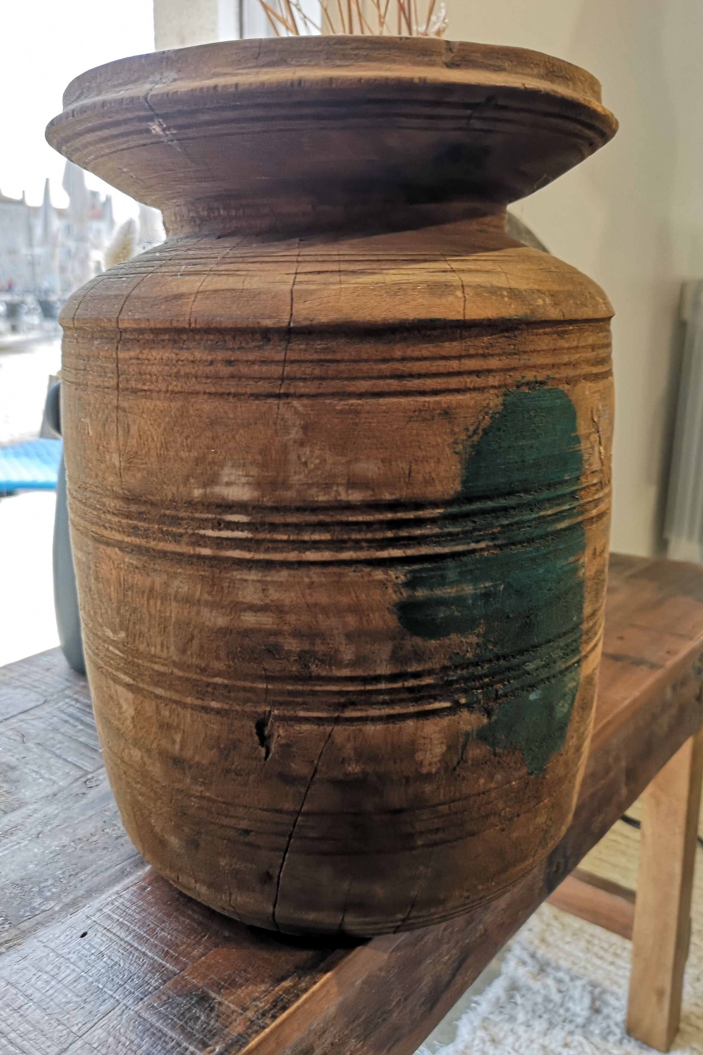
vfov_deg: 63.7
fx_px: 849
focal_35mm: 29
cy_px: 520
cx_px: 371
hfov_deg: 44.9
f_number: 1.8
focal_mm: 5.58
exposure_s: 1/131
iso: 50
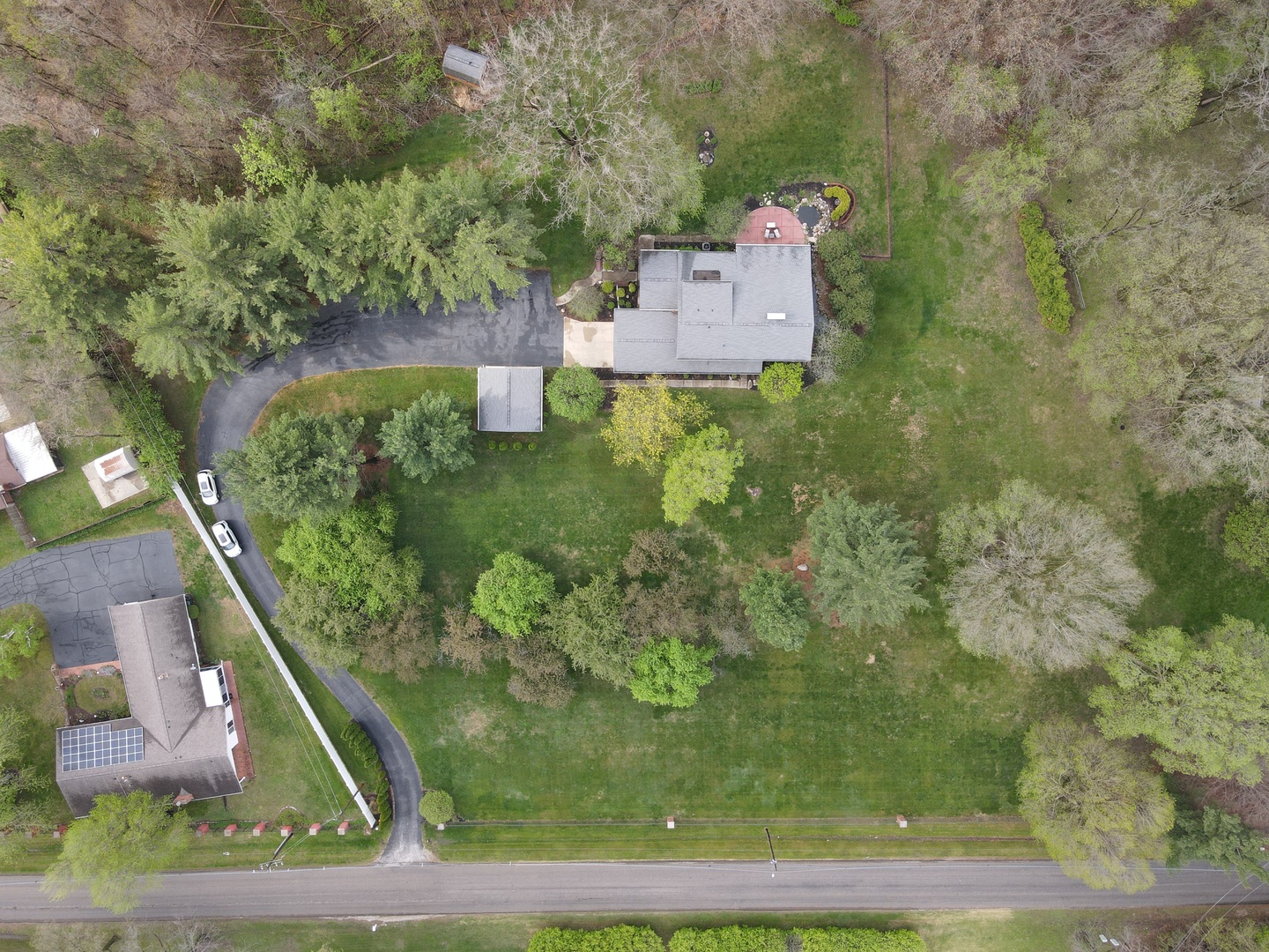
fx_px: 880
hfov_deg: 71.6
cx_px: 634
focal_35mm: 24
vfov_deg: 56.8
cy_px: 476
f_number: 2.8
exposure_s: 1/60.2
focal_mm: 4.5
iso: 100
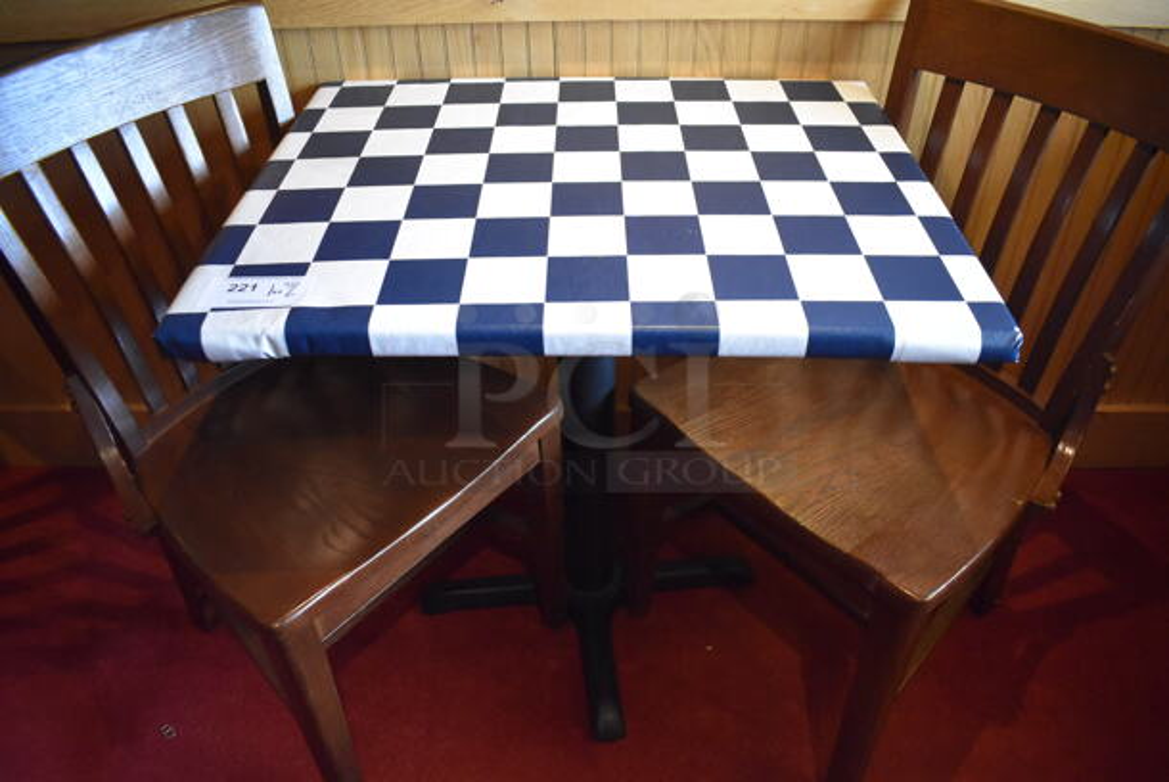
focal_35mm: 27
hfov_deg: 67.3
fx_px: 878
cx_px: 584
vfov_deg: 48.0
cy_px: 391
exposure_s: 1/125
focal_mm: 18
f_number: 3.5
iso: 3200
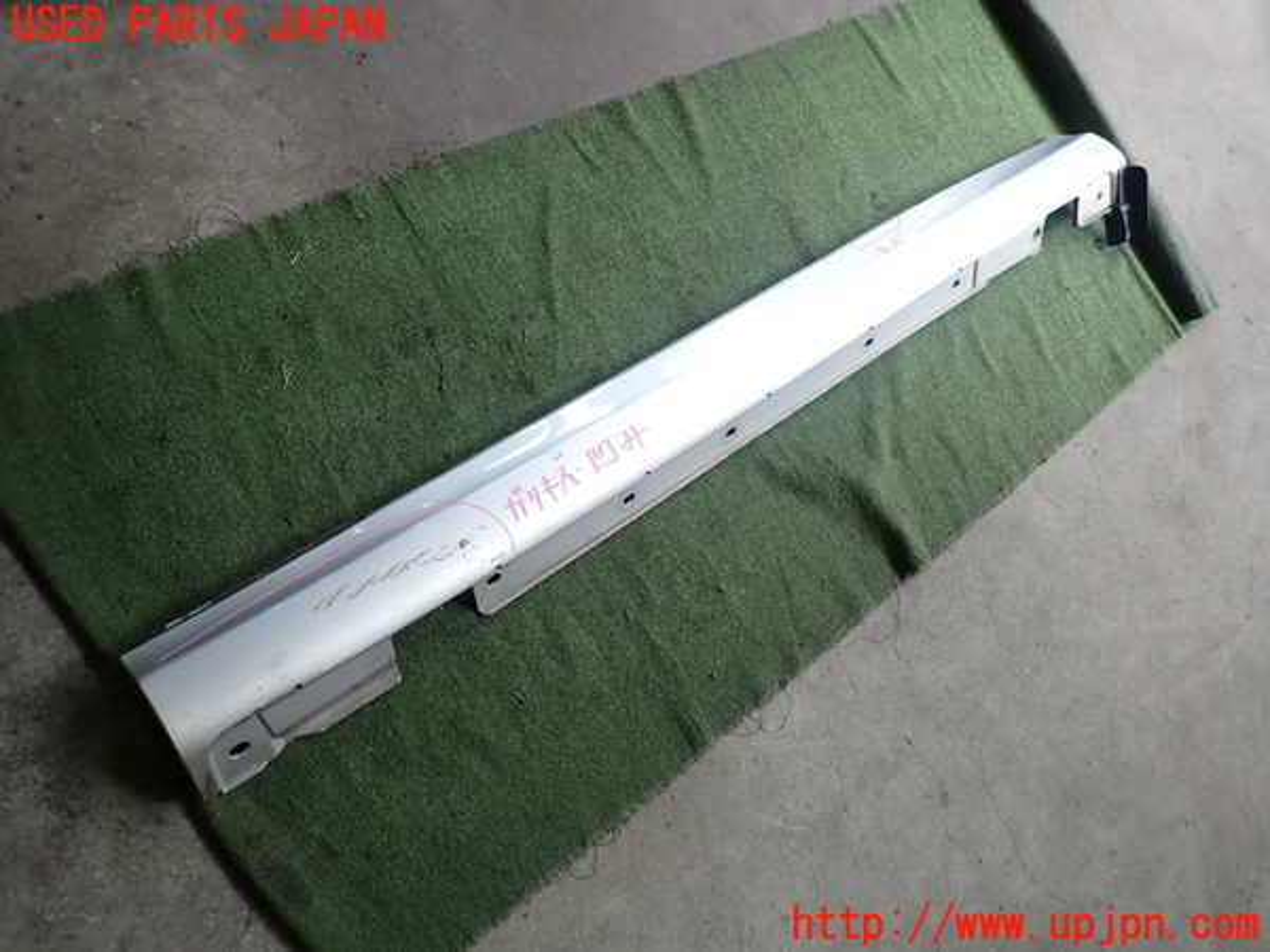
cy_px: 476
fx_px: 917
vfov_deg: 54.9
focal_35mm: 25
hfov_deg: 69.4
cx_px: 635
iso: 160
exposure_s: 1/125
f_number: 2
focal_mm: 4.5
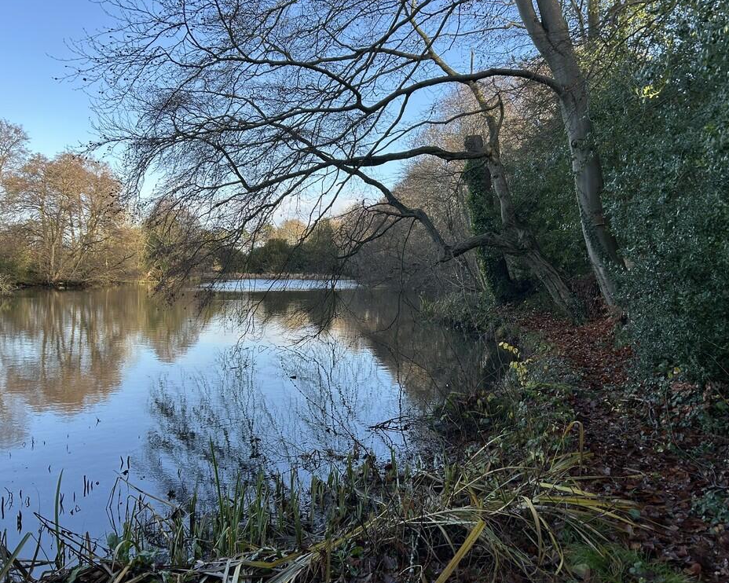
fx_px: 604
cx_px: 376
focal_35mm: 28
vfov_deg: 51.5
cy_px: 292
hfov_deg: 62.2
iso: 50
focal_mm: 5.7
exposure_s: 1/572
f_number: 1.5
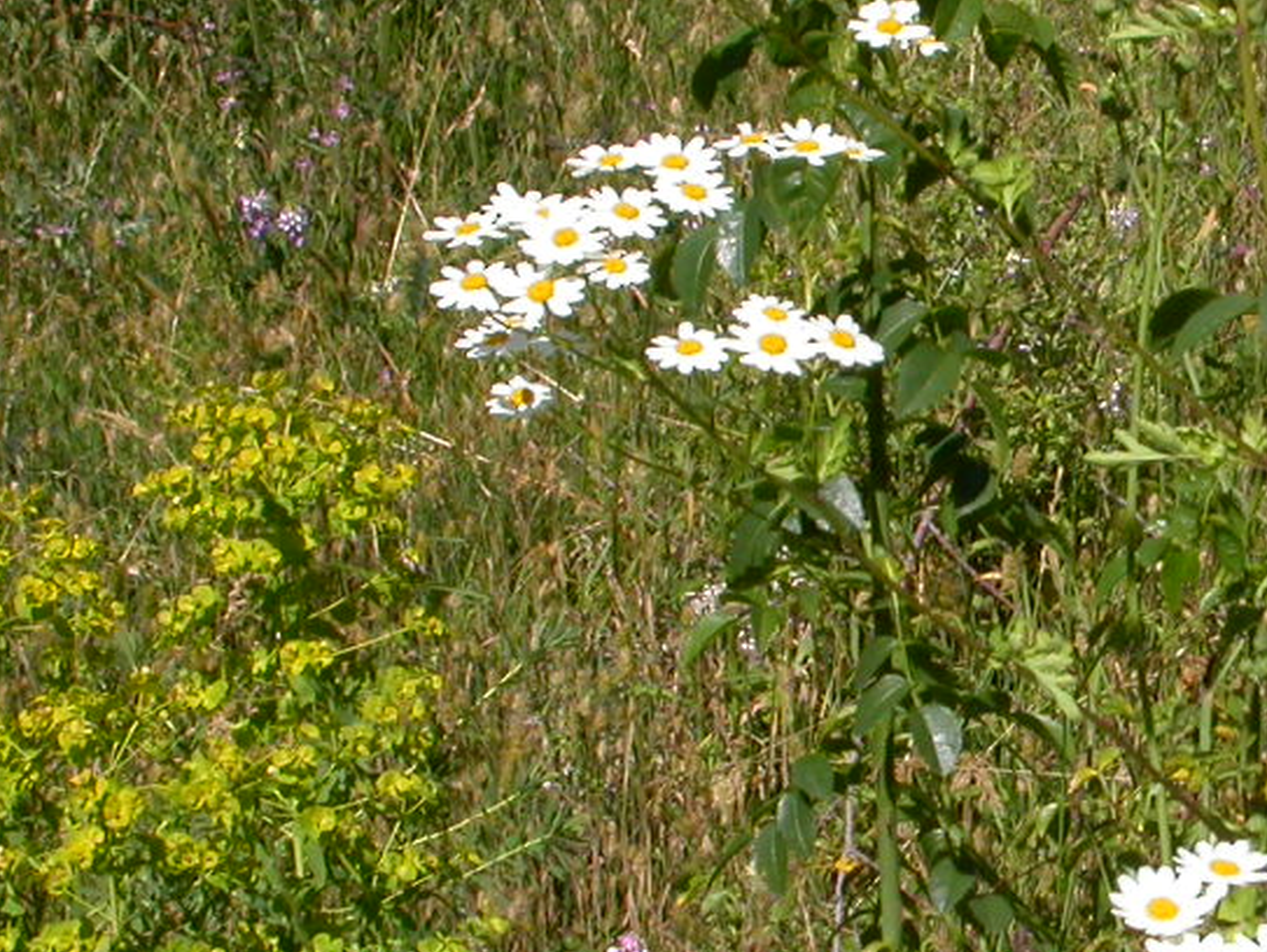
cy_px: 632
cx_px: 1423
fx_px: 3882
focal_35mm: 106
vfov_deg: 14.0
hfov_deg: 17.8
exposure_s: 1/346
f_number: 7.9
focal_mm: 9.3
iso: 100
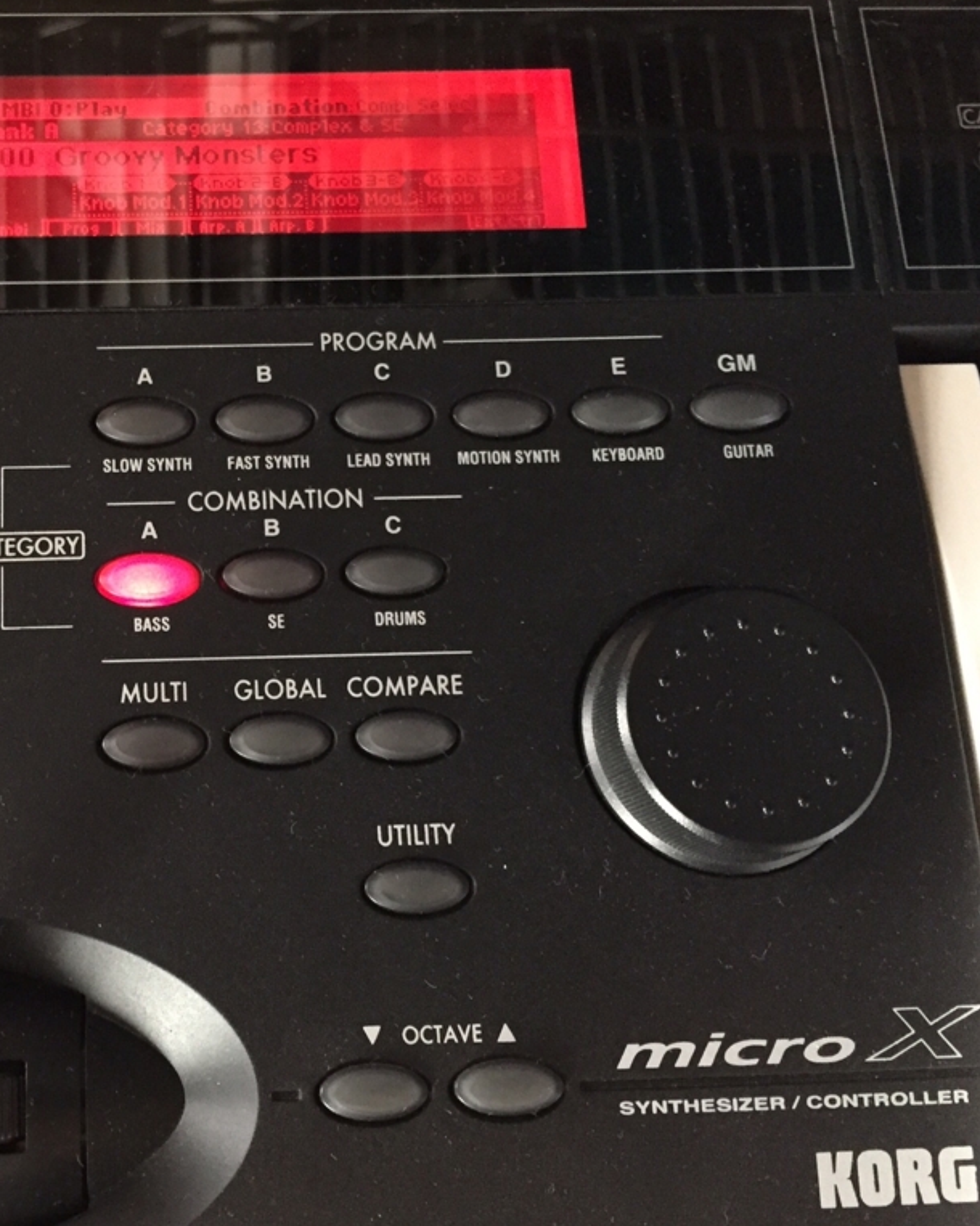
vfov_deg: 47.9
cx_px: 190
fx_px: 1378
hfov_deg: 37.7
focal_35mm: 38
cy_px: 612
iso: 400
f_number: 2.2
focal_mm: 4.15
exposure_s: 1/15
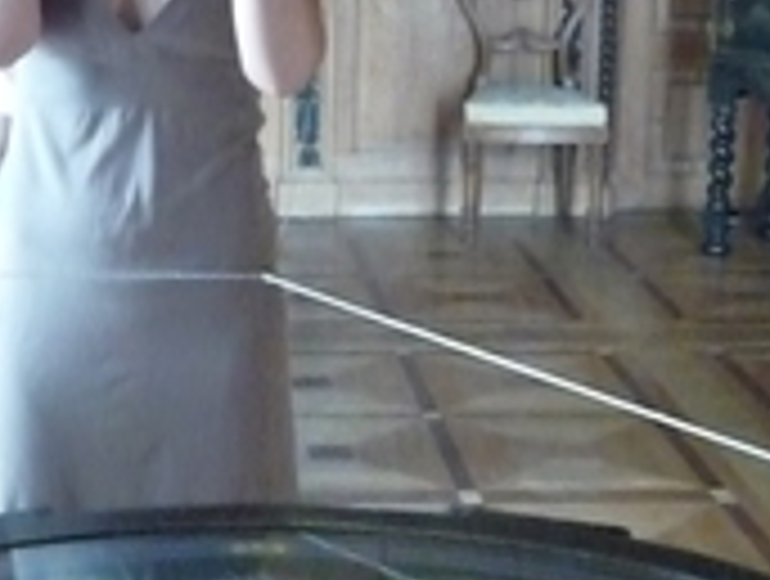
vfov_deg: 17.6
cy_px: 252
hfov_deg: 22.9
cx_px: 140
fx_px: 1872
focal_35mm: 84
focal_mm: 5.2
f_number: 3.5
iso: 1600
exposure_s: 1/100
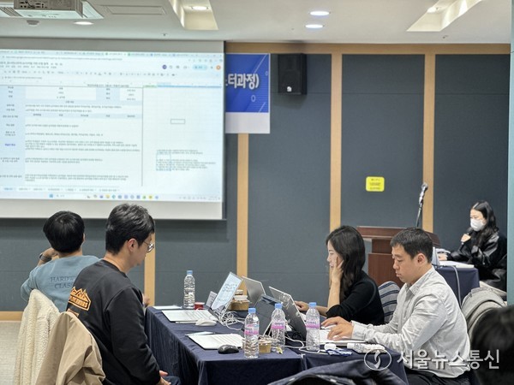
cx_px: 257
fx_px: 1143
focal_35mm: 77
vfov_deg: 19.1
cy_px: 192
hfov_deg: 25.3
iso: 250
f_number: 2.8
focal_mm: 9
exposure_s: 1/40
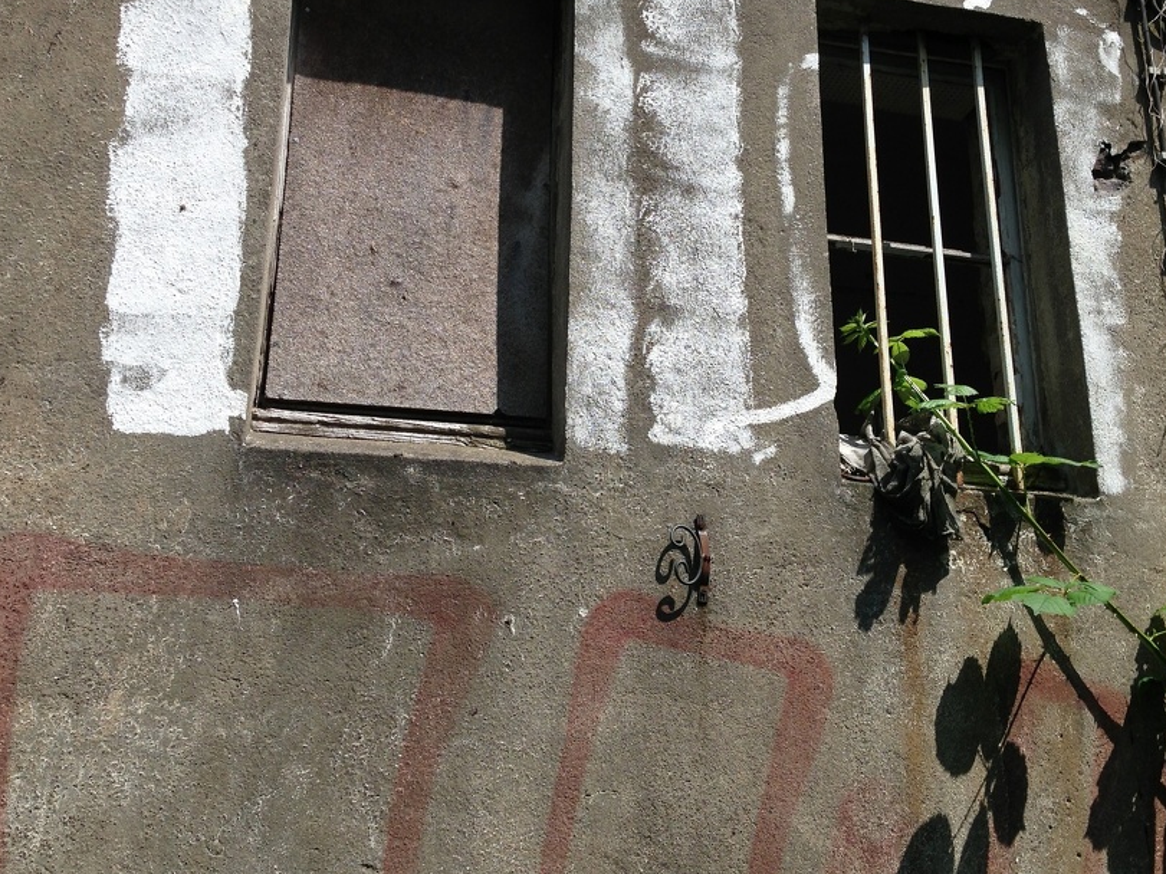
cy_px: 392
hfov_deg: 45.7
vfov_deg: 35.1
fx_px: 1381
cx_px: 644
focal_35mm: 41
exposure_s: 1/1466
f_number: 2.4
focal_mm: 4.13
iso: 50
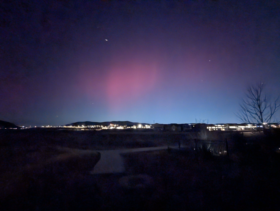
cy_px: 106
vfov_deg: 78.2
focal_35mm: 16
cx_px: 140
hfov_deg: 94.4
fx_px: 130
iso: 4314
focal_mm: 2.35
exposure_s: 1/2.46
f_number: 2.2
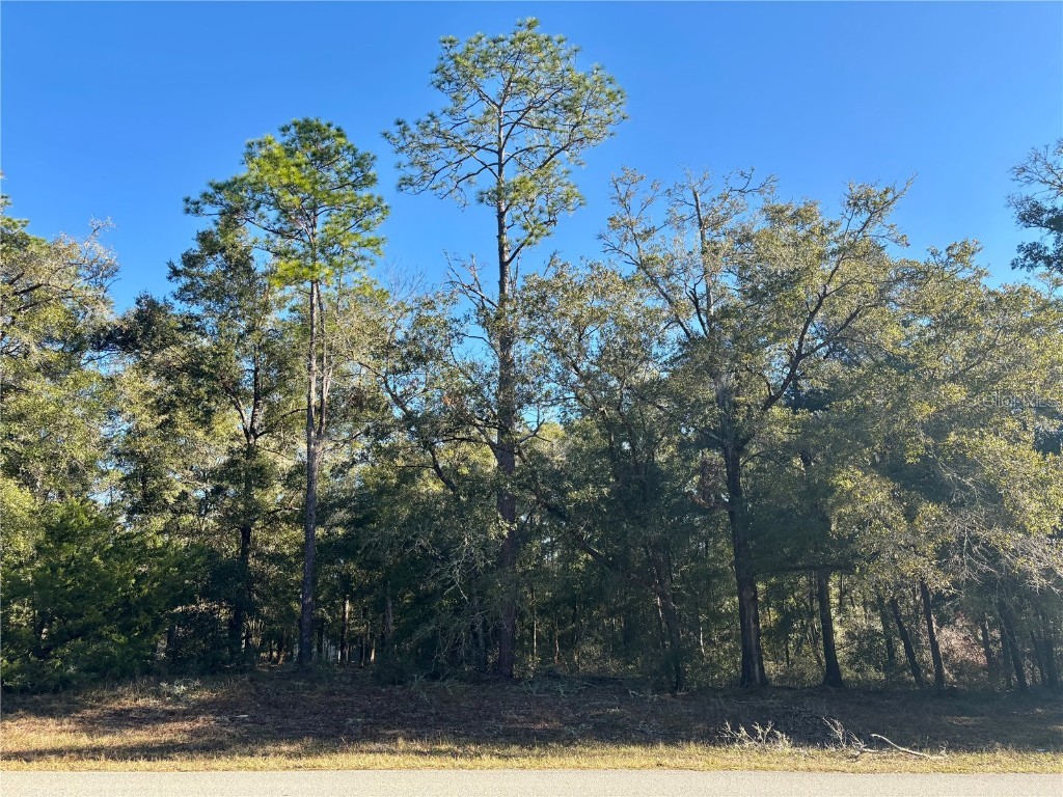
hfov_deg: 67.3
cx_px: 532
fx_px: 798
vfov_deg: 53.1
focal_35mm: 26
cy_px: 398
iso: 50
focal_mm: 5.96
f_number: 1.6
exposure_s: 1/988
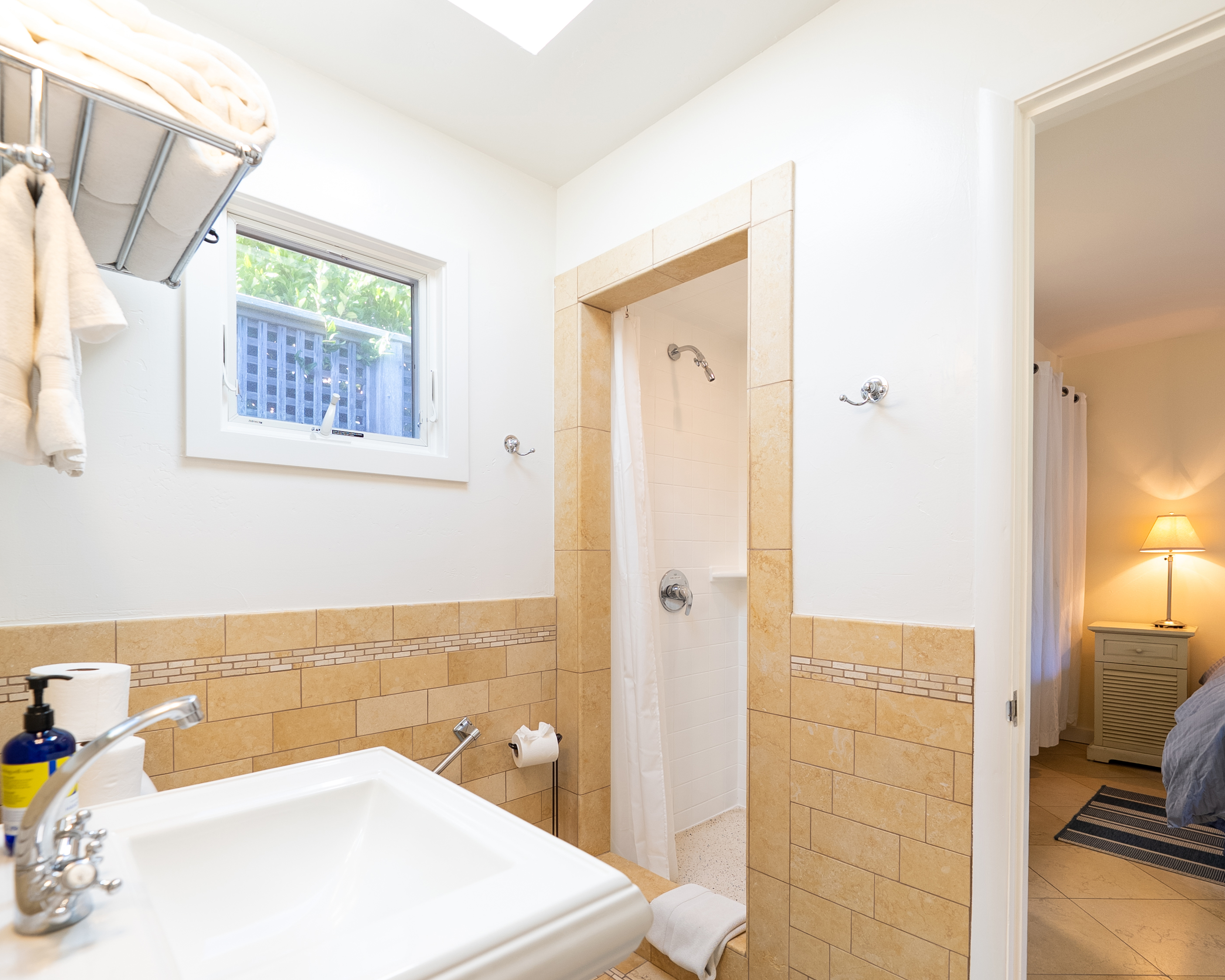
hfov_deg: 89.6
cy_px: 597
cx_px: 611
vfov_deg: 75.9
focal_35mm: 17
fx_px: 616
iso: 250
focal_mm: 12
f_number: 4
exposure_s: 1/30
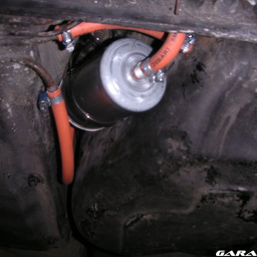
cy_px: 129
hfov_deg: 38.3
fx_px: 370
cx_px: 136
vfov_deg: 38.3
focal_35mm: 44
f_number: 2.8
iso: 160
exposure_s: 1/45
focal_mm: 5.7
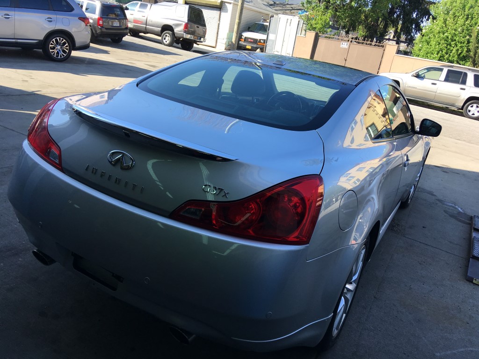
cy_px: 180
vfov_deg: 48.2
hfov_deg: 61.7
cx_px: 240
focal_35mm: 29
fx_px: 401
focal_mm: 4.15
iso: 25
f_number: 2.2
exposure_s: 1/364
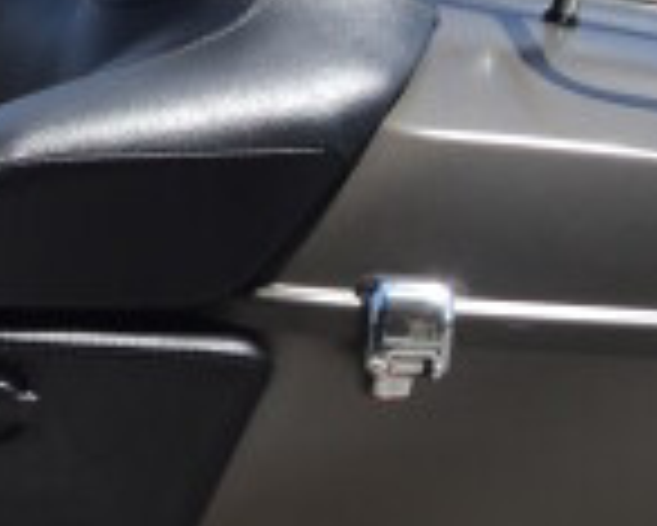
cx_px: -1364
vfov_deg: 6.0
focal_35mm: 255
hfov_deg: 6.8
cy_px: 634
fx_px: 4962
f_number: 7.1
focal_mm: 22
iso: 100
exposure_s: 1/200
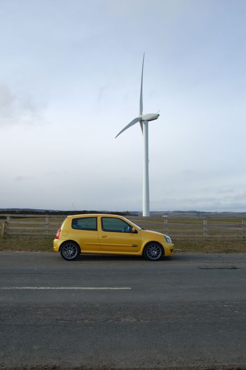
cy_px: 179
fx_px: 287
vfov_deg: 65.5
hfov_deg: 46.3
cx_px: 119
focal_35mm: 28
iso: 200
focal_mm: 18
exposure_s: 1/320
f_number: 9
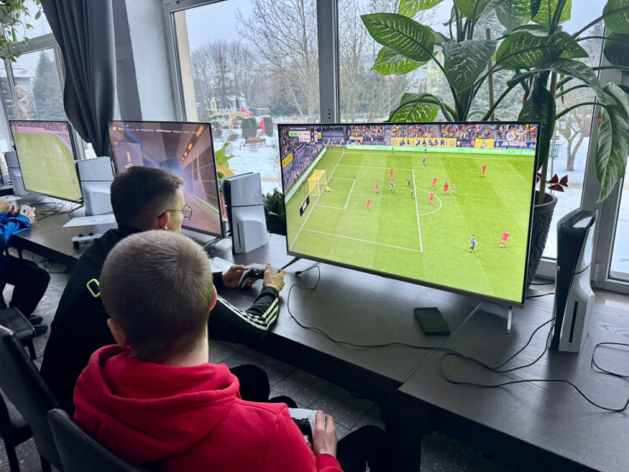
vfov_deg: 54.9
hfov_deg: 69.4
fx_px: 454
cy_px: 242
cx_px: 303
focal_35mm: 25
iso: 250
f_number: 1.78
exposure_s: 1/56
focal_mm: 6.76
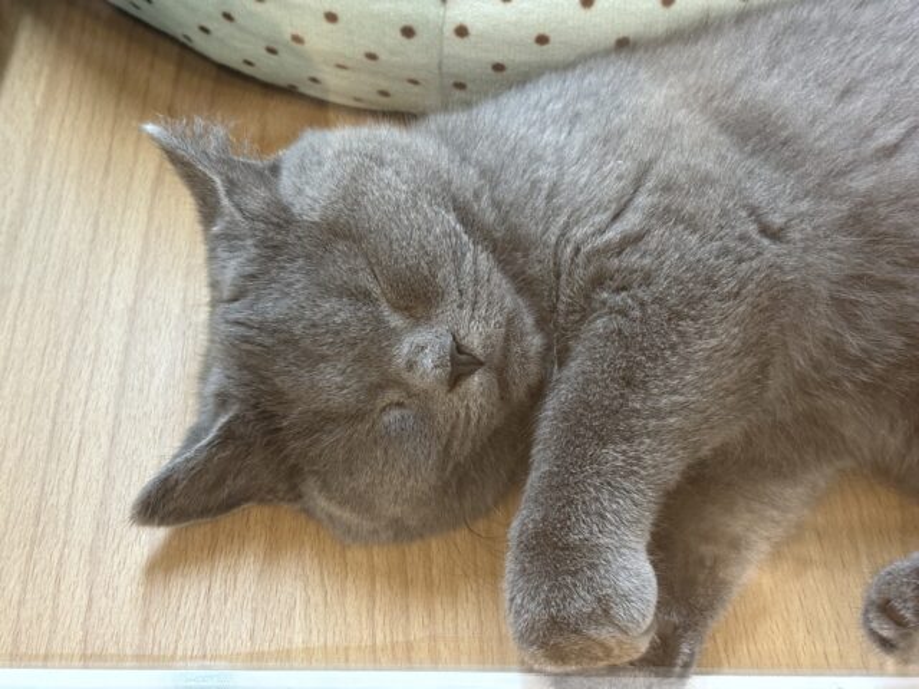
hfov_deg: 36.8
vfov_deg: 28.0
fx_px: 1381
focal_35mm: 52
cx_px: 460
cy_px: 344
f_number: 1.6
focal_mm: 5.96
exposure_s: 1/50
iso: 100
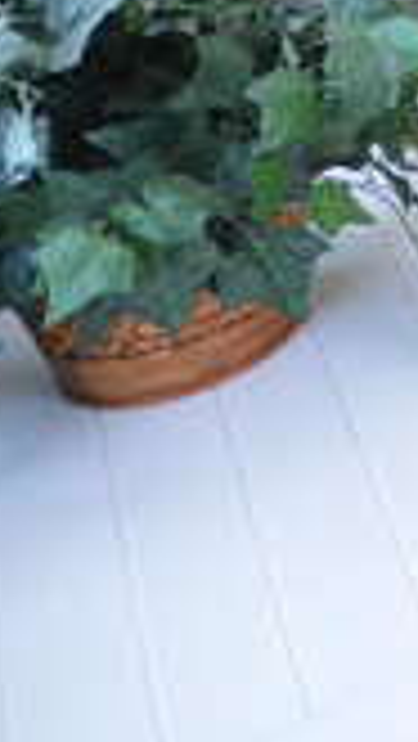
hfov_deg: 9.9
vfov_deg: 24.3
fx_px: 1436
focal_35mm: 73
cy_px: -288
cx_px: 1398
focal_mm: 10
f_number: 4.5
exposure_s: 1/80
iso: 1000
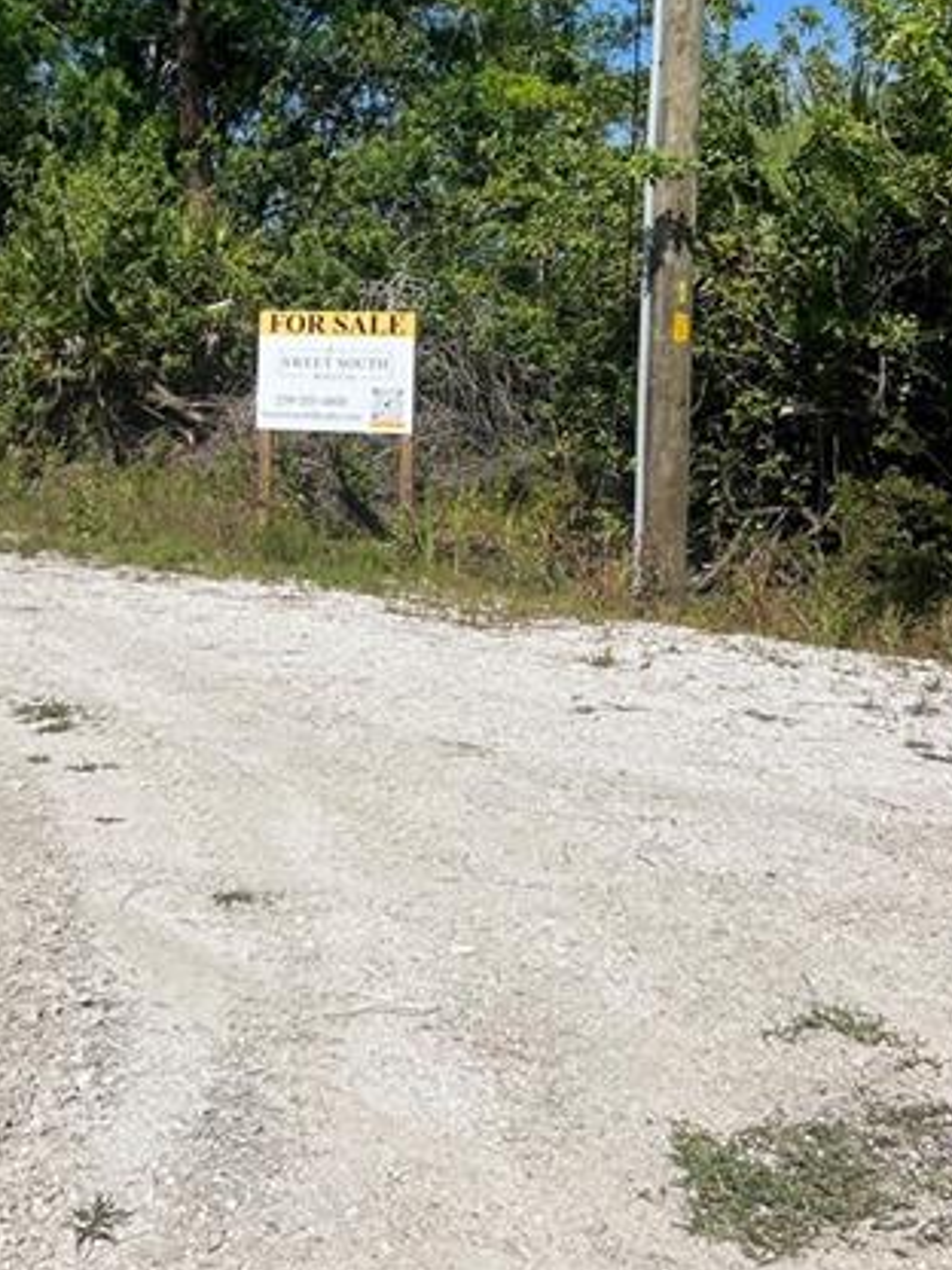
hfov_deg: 29.7
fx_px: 1760
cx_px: 214
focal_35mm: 48
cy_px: 403
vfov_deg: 39.1
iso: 50
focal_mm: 5.7
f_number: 1.5
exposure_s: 1/8696
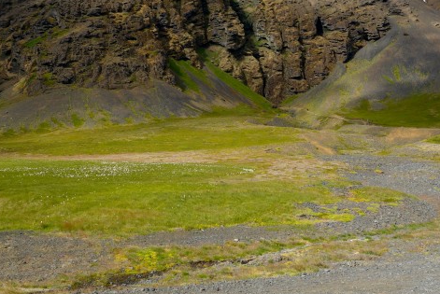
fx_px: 599
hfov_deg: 40.3
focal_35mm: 49
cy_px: 82
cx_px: 216
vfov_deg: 27.3
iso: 125
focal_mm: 12.32
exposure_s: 1/500
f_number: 5.6
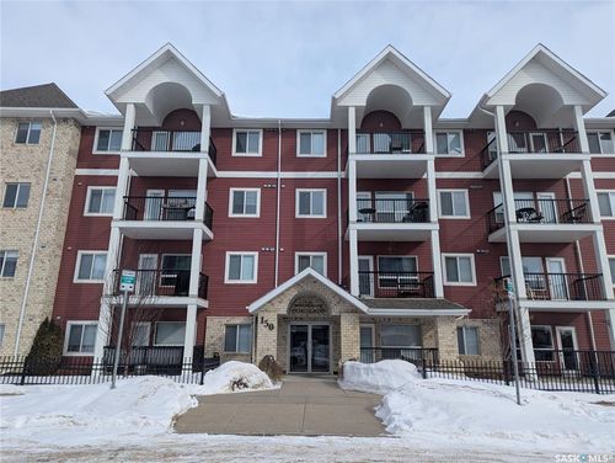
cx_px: 308
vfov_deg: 56.9
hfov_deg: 71.5
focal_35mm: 24
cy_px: 232
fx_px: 427
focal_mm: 6.81
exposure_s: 1/2309
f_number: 1.85
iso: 43
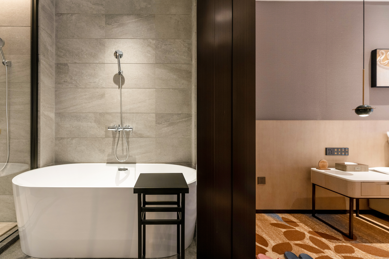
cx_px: 194
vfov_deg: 81.2
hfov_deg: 104.3
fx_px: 151
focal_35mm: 14
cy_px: 130
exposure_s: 1/40
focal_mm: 14
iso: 400
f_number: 7.1
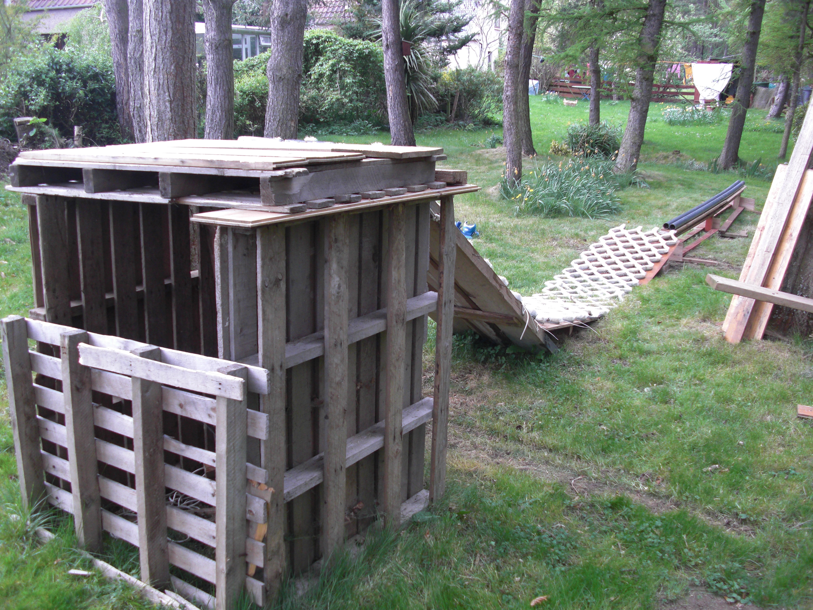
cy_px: 305
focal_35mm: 36
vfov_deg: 39.7
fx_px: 846
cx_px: 406
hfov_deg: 51.4
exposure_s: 1/60
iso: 100
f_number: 2.8
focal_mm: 6.3
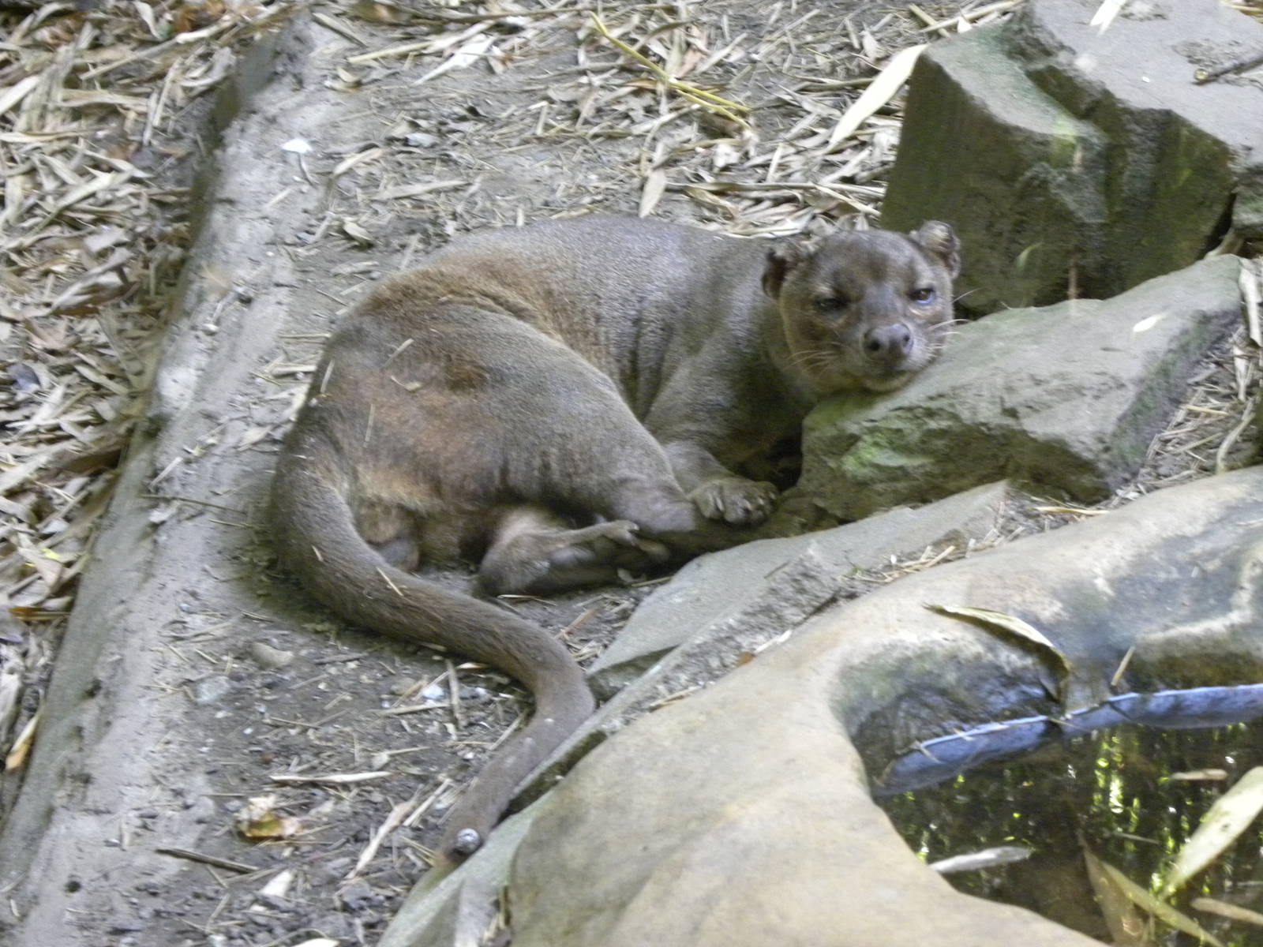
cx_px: 632
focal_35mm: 129
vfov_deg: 11.5
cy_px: 474
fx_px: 4707
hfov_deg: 15.3
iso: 400
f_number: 4.5
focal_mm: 23
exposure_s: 1/9.9
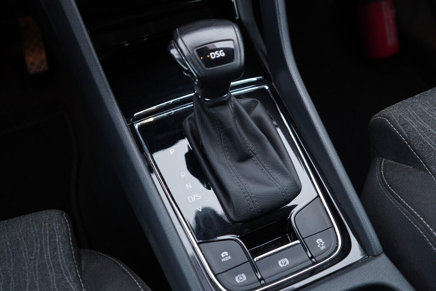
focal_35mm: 36
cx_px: 218
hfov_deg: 53.1
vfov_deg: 36.9
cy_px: 146
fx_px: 436
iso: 250
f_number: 2.8
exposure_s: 1/40
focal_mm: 24
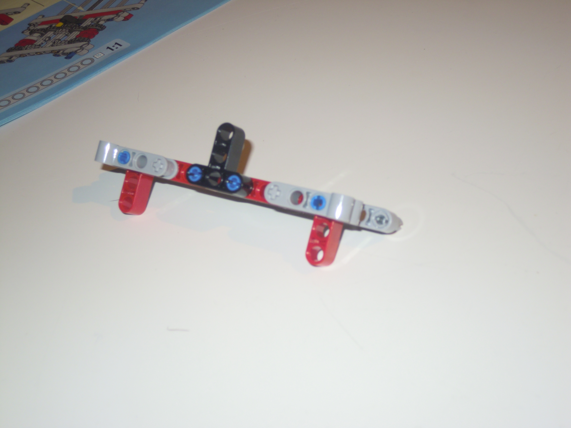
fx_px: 759
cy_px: 214
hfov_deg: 41.2
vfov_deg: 31.5
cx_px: 286
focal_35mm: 46
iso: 100
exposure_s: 1/30
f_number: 3.4
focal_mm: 8.3
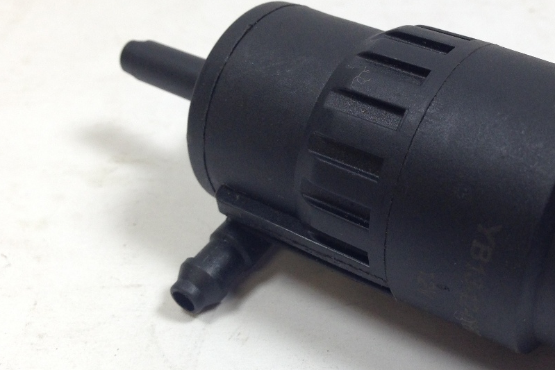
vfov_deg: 24.6
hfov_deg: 35.5
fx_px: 848
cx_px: 415
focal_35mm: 55
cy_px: 169
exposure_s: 1/60
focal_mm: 4.12
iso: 64
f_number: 2.4
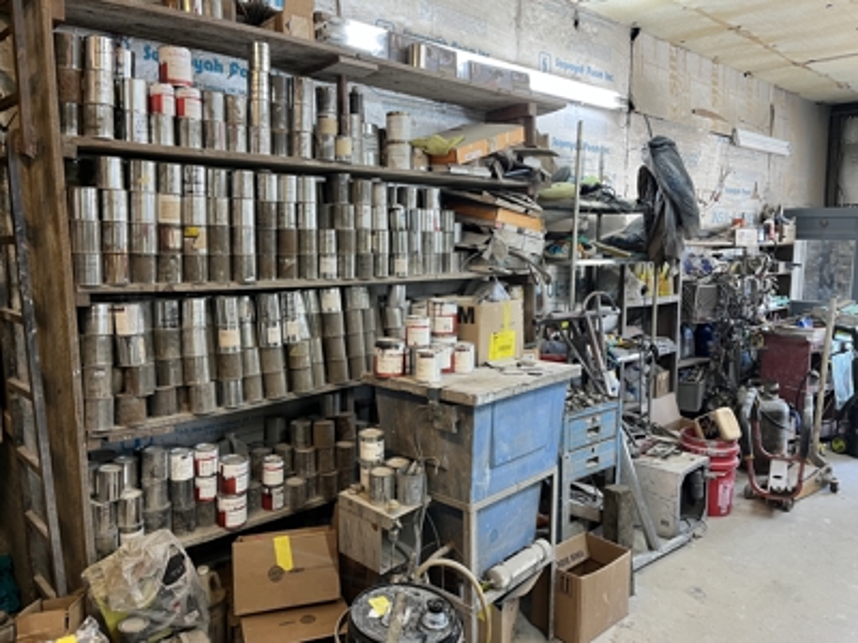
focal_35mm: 26
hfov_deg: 67.3
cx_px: 429
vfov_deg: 53.1
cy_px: 322
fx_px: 644
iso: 80
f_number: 1.6
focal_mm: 5.1
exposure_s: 1/60
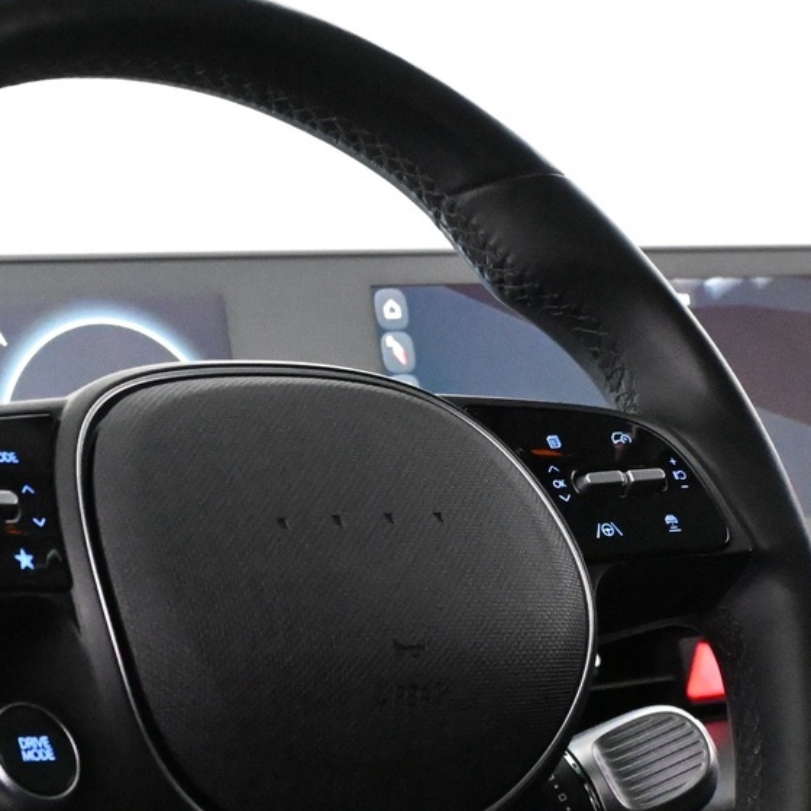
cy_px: 568
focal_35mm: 120
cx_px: 211
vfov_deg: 14.5
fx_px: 3177
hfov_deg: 14.5
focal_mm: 32.5
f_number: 5
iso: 11400
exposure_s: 1/125
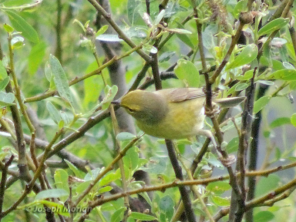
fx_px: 8551
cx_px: 148
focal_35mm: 1000
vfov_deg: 1.5
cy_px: 111
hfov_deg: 2.0
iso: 800
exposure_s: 1/400
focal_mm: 180
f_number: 5.9
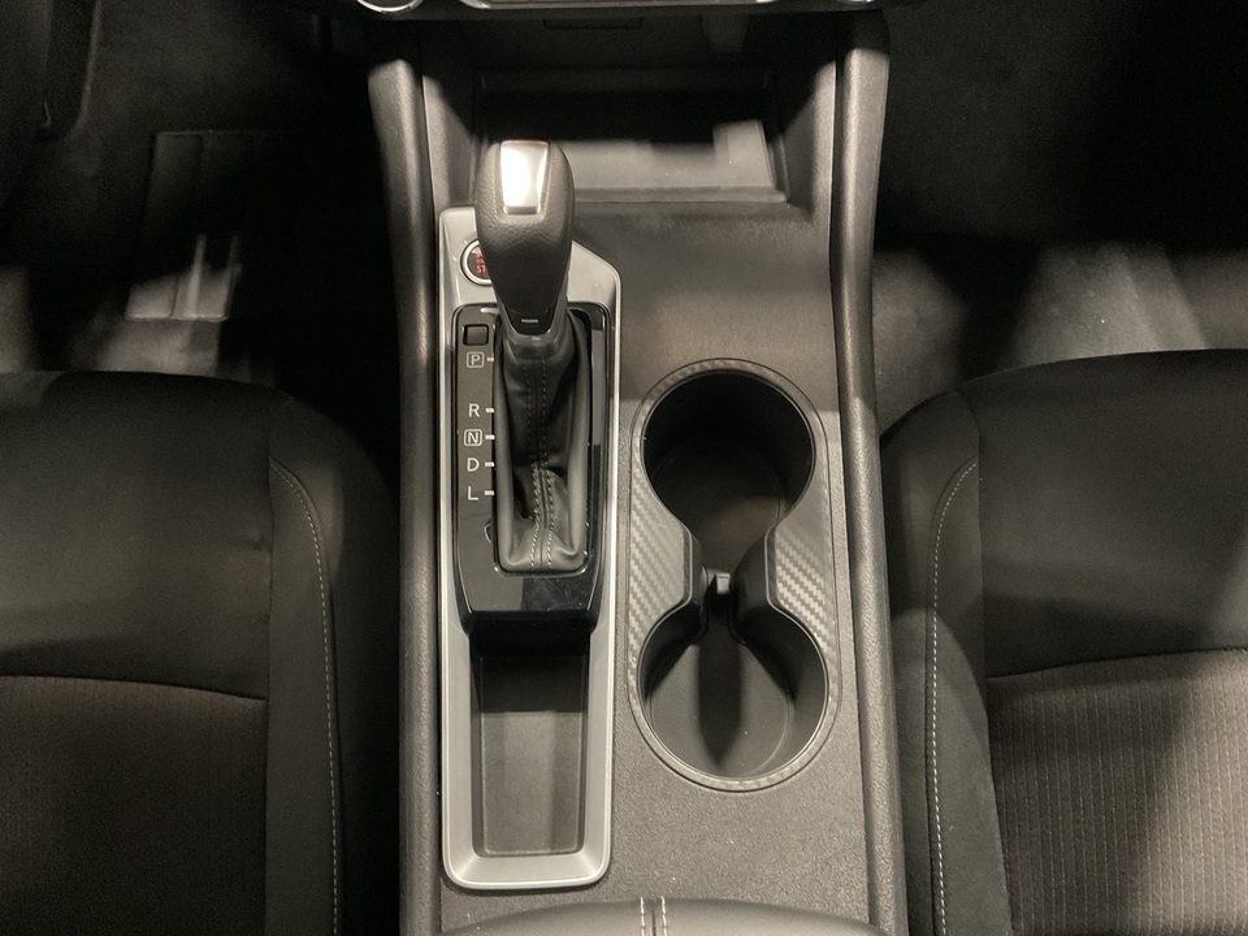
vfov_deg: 48.2
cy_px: 468
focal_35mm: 29
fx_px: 1046
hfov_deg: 61.7
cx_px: 624
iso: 500
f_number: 1.8
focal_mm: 3
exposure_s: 1/25
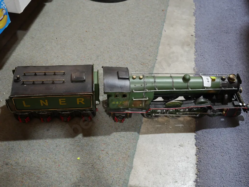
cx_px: 124
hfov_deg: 46.8
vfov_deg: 36.0
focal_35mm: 40
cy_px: 94
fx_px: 288
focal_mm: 20
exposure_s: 1/60
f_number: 4.4
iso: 500
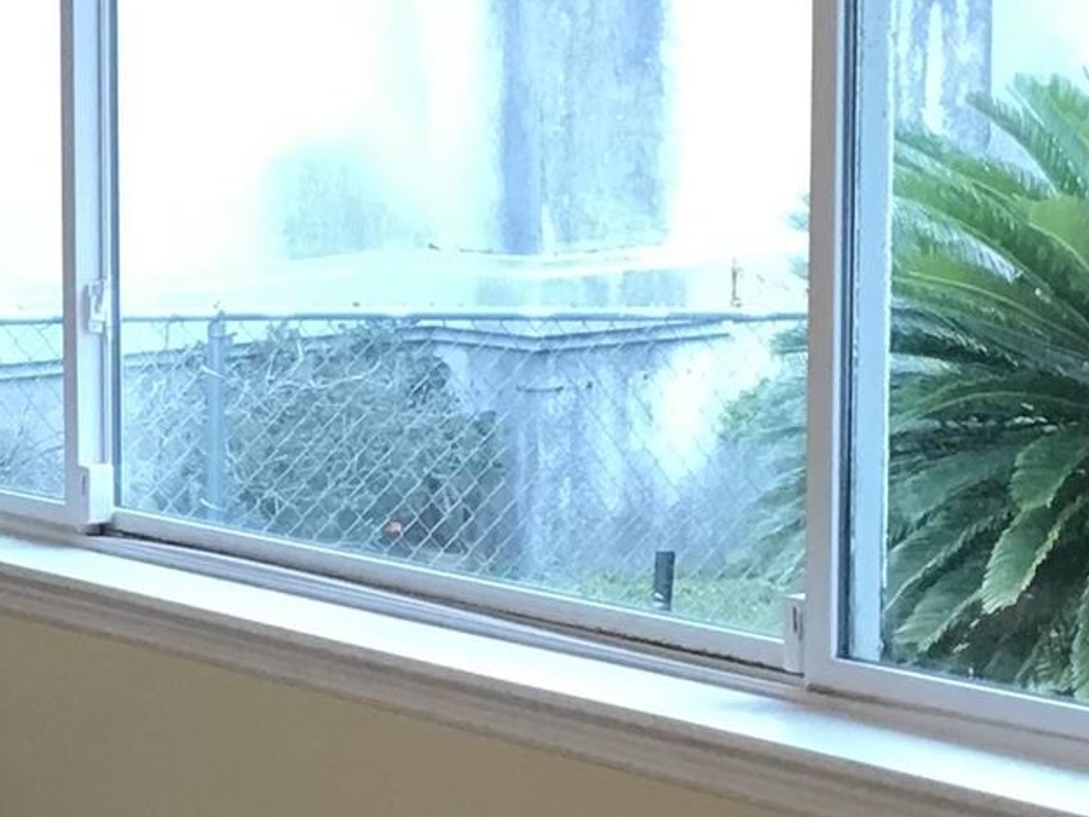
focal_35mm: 137
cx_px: -813
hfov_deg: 13.1
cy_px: 676
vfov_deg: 10.8
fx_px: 4310
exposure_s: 1/30
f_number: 1.8
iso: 32
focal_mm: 3.99
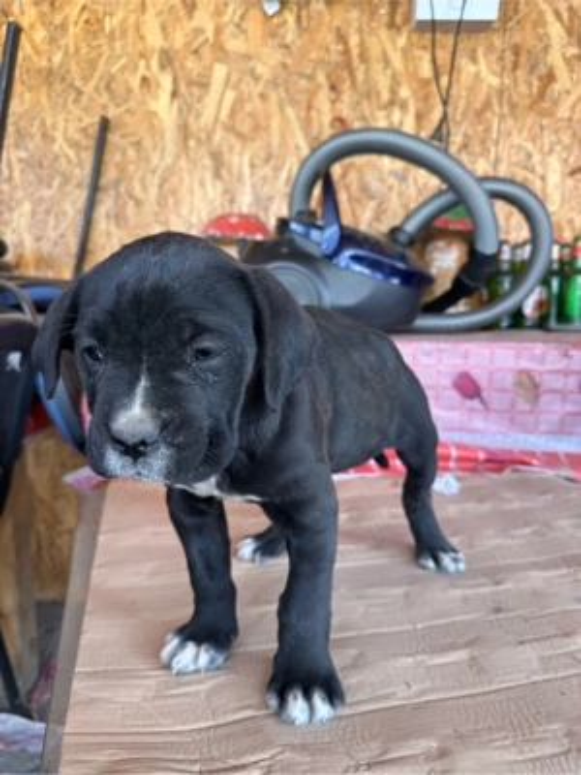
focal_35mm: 24
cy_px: 388
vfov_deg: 71.6
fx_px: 537
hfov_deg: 56.8
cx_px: 290
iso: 125
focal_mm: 6.86
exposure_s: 1/121
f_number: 1.78
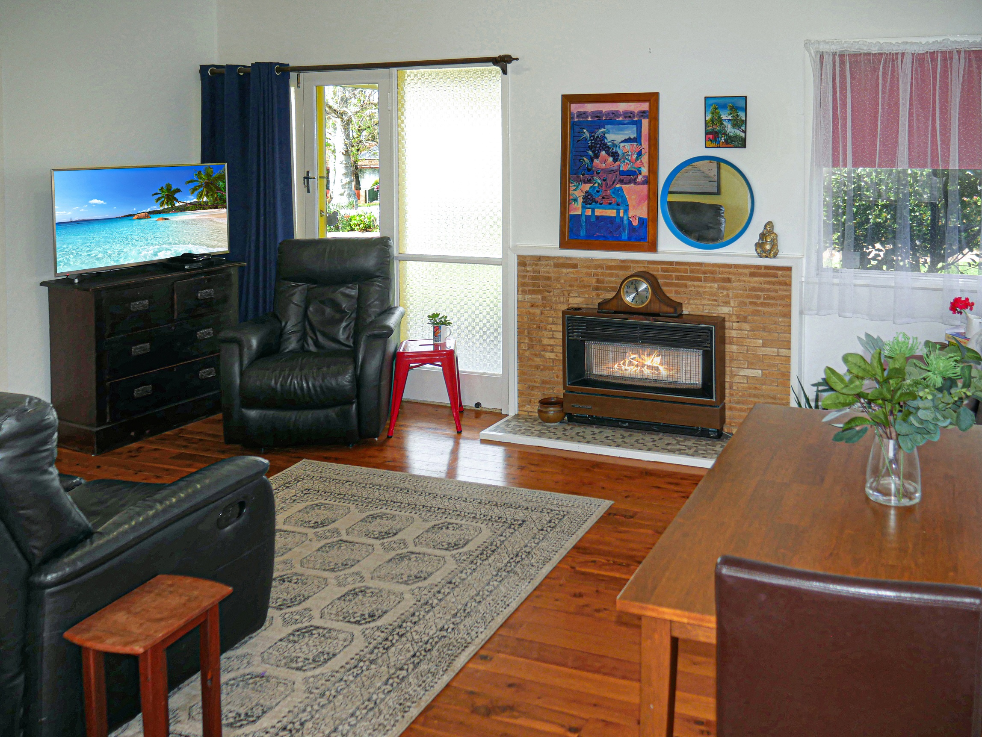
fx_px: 795
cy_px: 368
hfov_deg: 63.4
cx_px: 491
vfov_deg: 49.8
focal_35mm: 28
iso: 200
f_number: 3.5
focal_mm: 14
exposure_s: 1/80
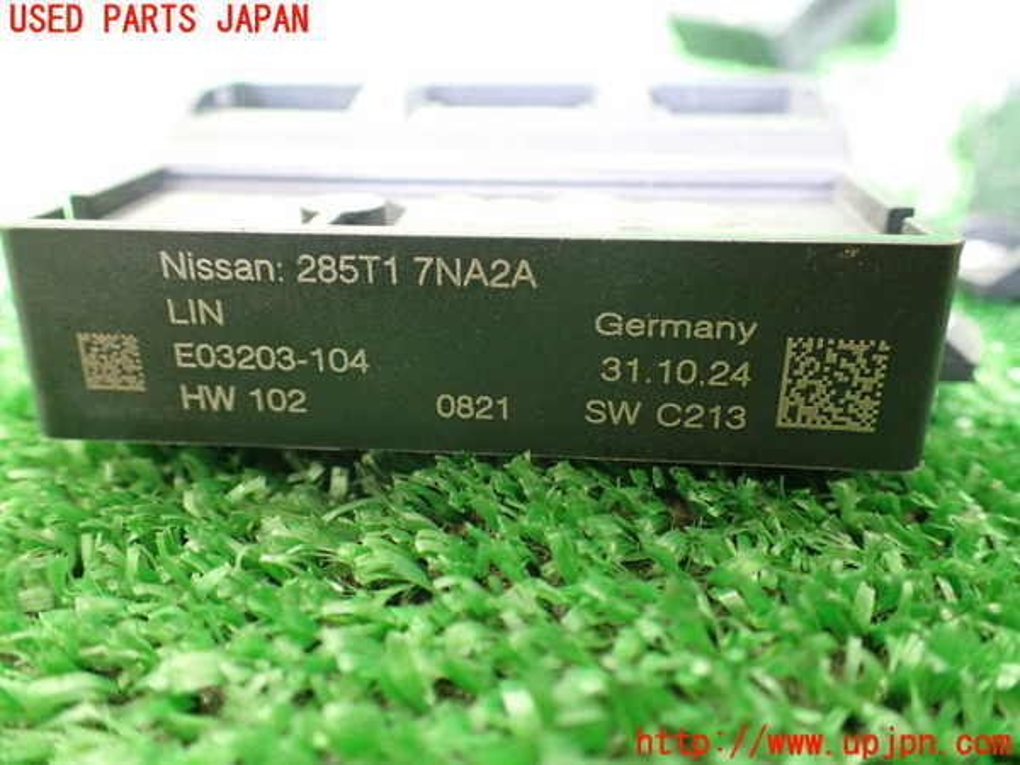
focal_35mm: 30
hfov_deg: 60.0
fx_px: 884
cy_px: 382
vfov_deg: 46.8
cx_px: 510
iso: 800
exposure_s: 1/40
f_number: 2.3
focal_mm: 5.4
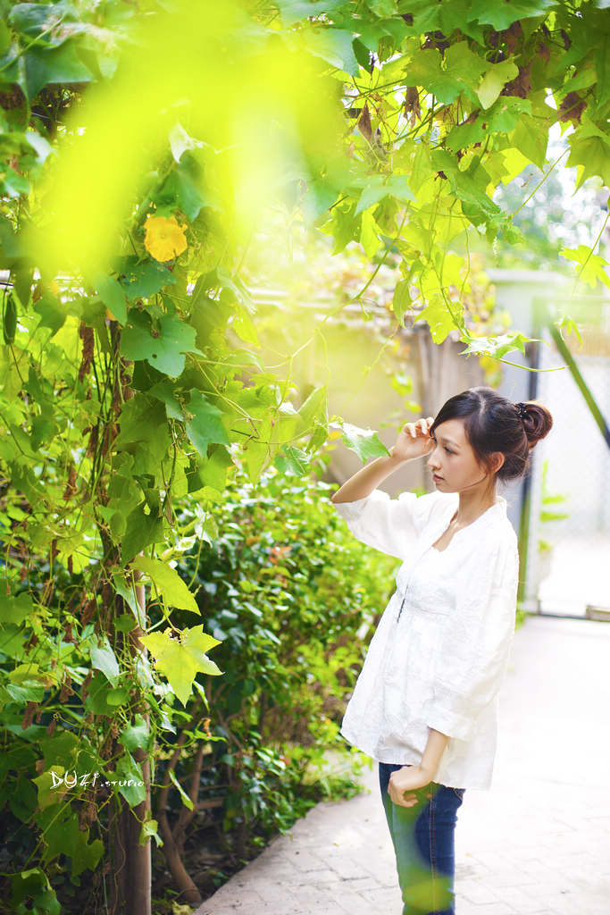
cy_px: 458
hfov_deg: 27.0
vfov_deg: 39.6
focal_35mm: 50
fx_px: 1270
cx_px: 305
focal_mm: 50
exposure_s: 1/800
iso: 200
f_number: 2
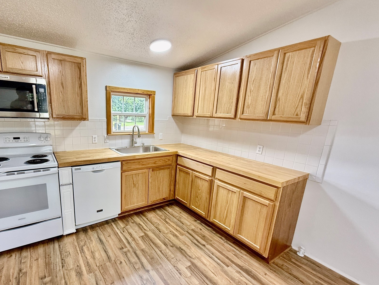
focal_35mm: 17
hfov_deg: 89.8
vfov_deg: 74.5
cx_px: 151
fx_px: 186
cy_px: 156
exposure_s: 1/120
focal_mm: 2.22
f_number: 2.2
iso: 250
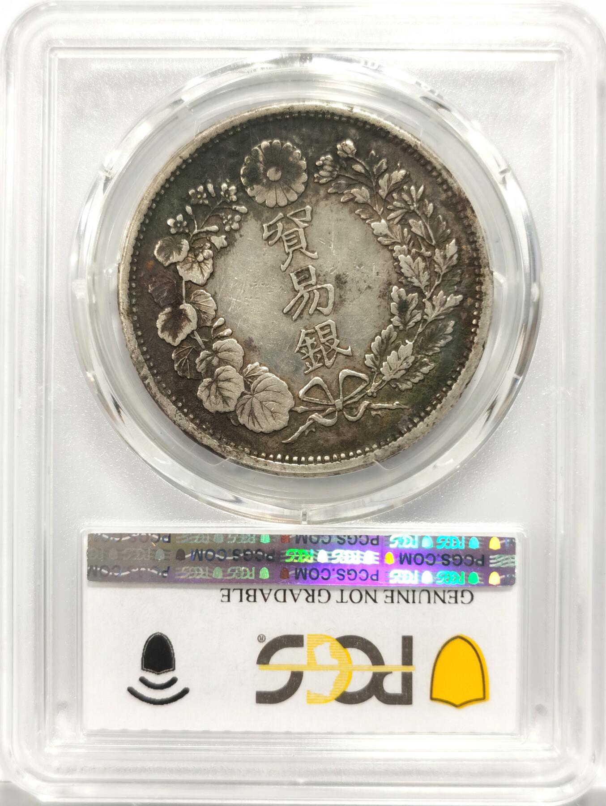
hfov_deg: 27.1
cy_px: 403
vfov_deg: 35.5
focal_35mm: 54
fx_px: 1258
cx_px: 303
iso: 160
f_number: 16
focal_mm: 5.56
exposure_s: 1/100
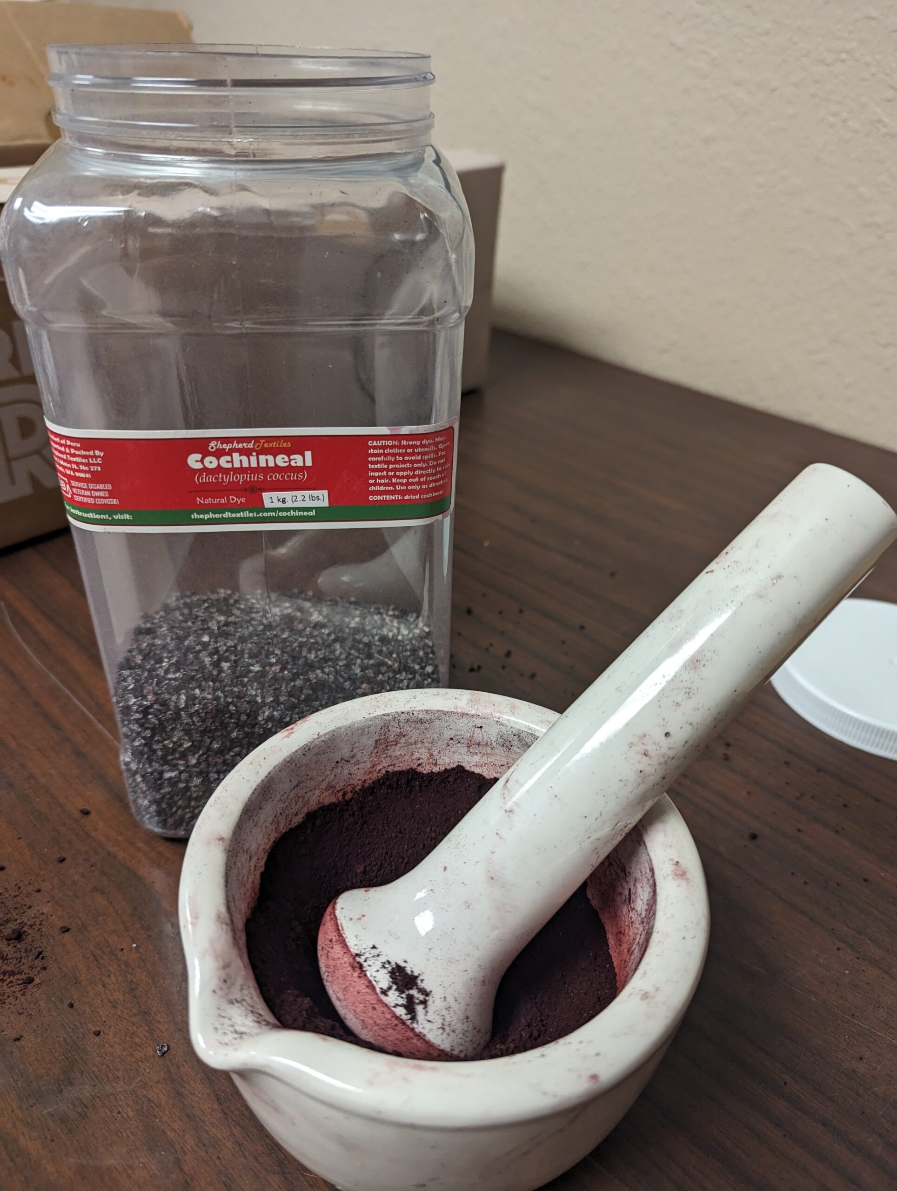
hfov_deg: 56.9
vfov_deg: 71.5
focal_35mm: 24
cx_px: 448
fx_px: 827
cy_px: 596
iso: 253
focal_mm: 6.81
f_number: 1.85
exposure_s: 1/68.6
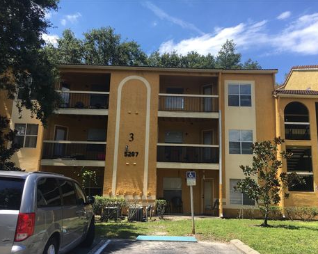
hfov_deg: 57.2
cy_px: 129
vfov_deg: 47.1
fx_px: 292
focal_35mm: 31
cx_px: 166
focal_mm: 4.15
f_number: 2.2
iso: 25
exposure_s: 1/986
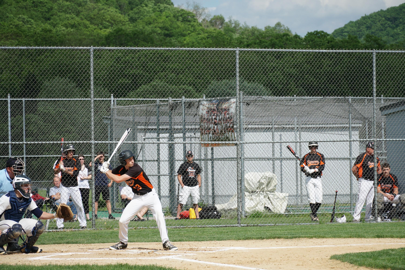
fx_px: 2092
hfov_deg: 11.1
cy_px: 135
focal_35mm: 186
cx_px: 202
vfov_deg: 7.4
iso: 320
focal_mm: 124
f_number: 5.6
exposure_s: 1/2000
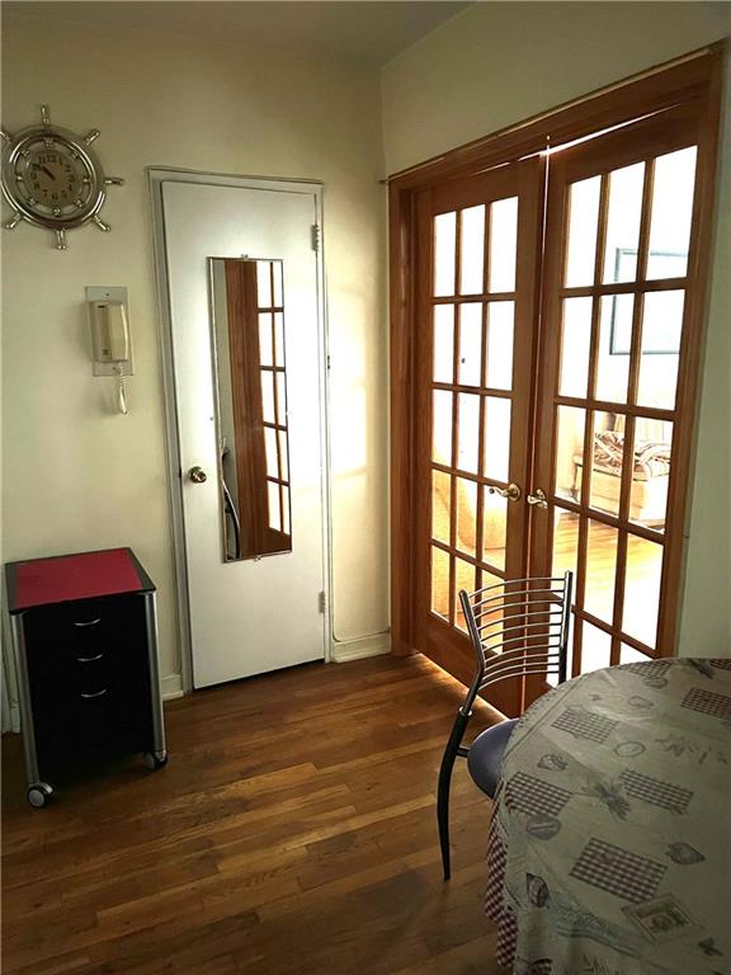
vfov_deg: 67.3
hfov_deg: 53.1
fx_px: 732
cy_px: 488
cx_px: 366
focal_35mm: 26
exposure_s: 1/25
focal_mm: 5.1
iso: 1000
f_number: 1.6
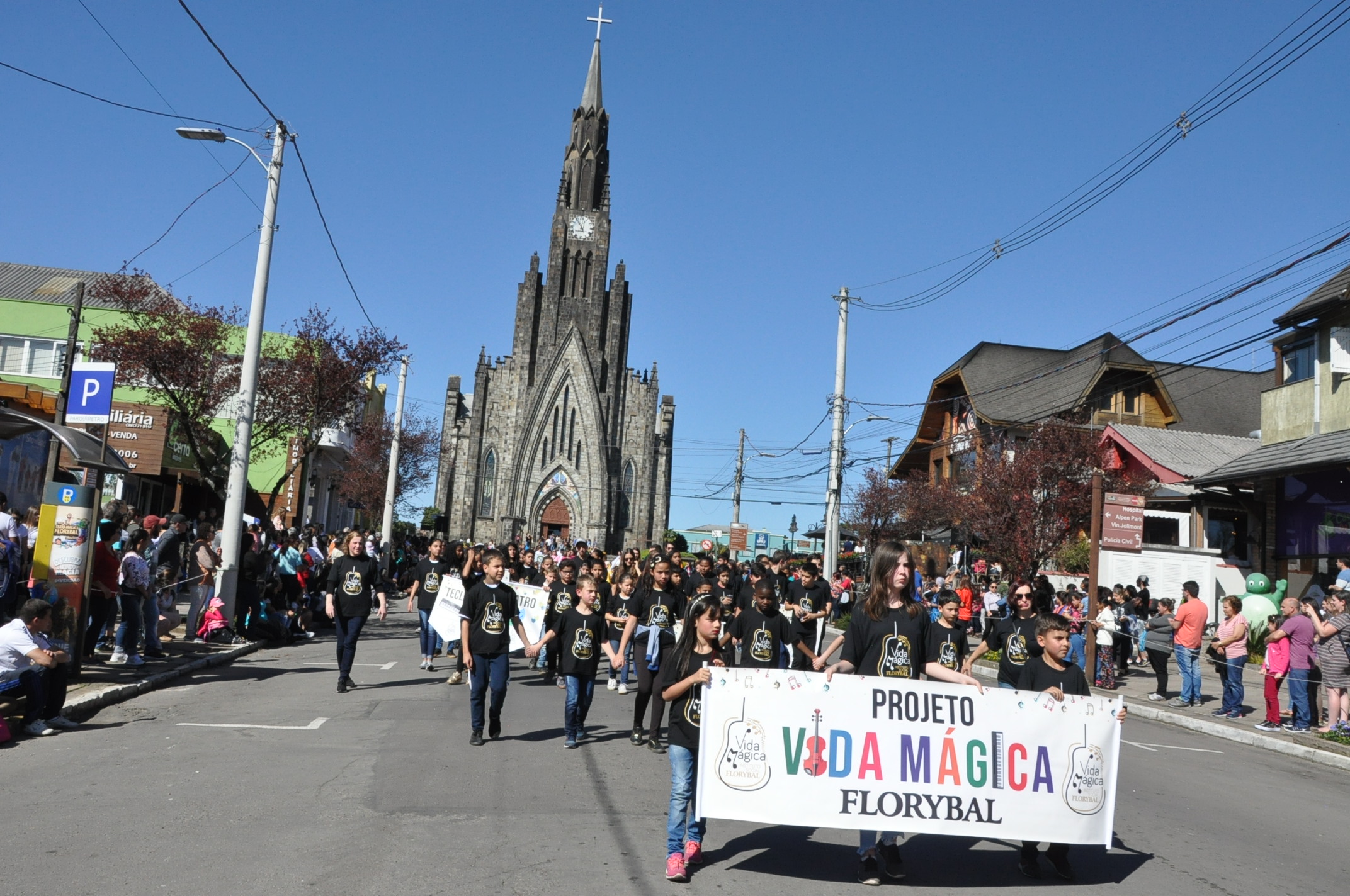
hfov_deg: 59.6
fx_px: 1180
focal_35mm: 32
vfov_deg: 41.6
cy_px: 448
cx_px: 675
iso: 1250
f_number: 16
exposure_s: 1/1000
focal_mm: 21
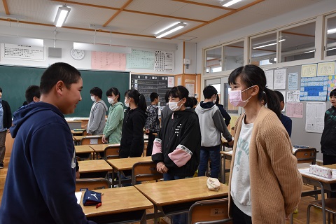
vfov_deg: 40.0
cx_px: 168
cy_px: 112
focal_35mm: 33
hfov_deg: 57.2
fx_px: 308
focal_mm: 22
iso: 800
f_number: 5
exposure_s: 1/100
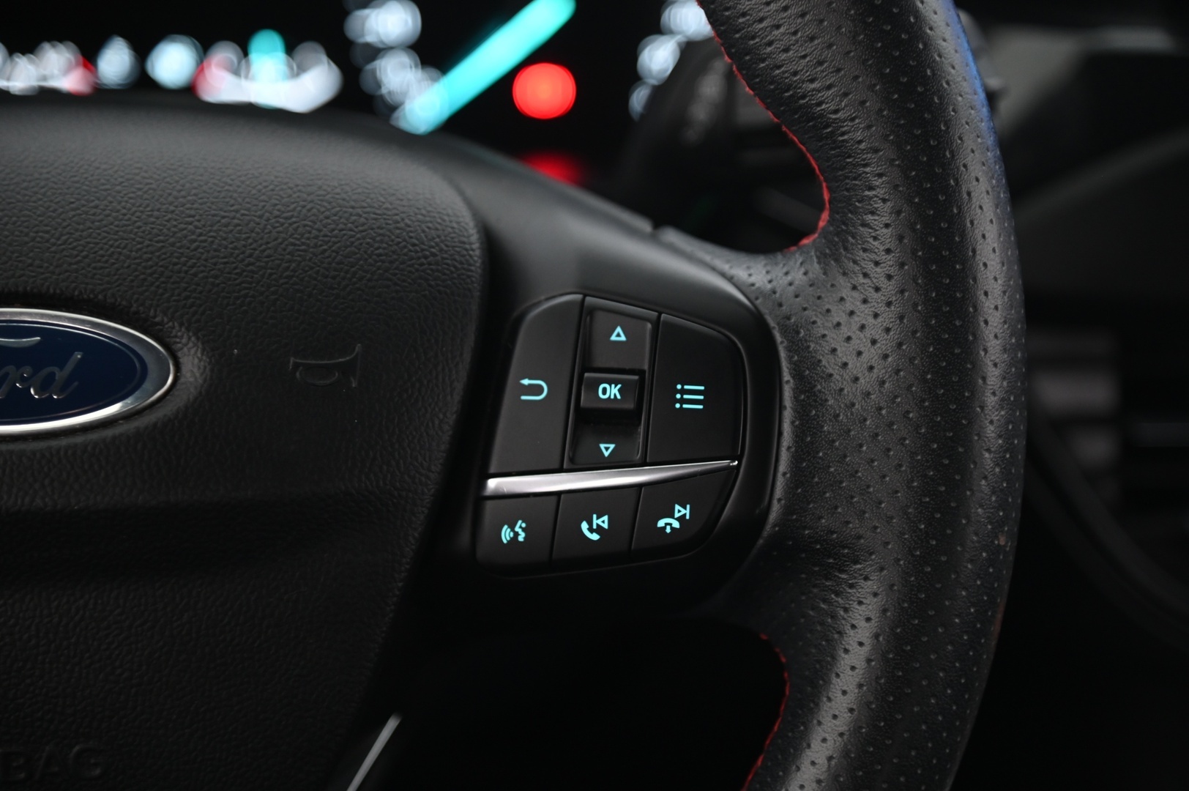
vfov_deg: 11.4
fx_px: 3960
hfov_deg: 17.1
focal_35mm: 120
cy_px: 396
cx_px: 594
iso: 2000
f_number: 4
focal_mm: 120
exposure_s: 1/13
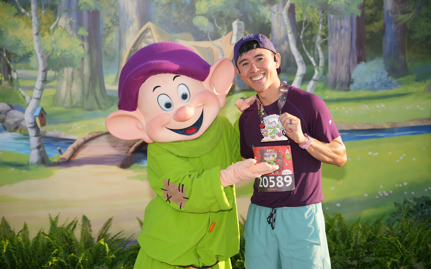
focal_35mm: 75
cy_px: 141
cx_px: 217
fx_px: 881
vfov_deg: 17.4
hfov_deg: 27.5
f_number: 4
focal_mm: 73
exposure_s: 1/250
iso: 100
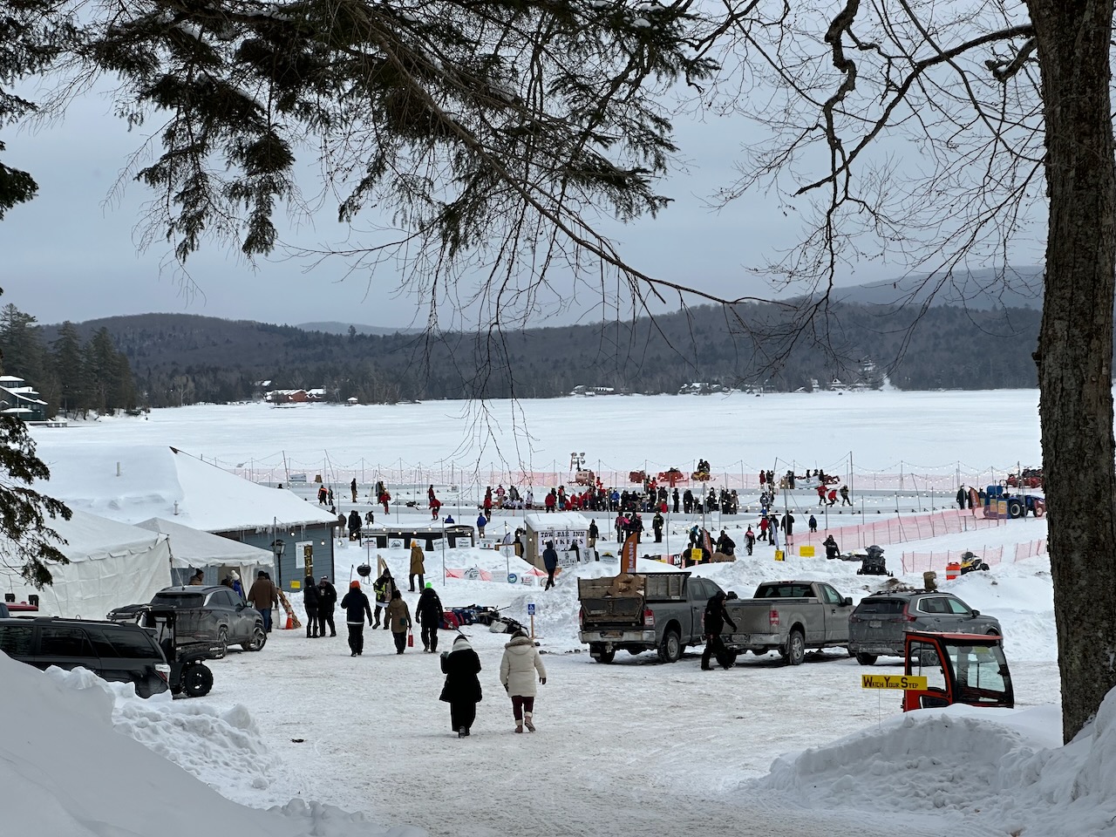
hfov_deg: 25.3
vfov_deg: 19.1
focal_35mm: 77
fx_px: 2482
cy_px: 418
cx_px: 558
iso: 32
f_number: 2.8
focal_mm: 9
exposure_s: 1/911
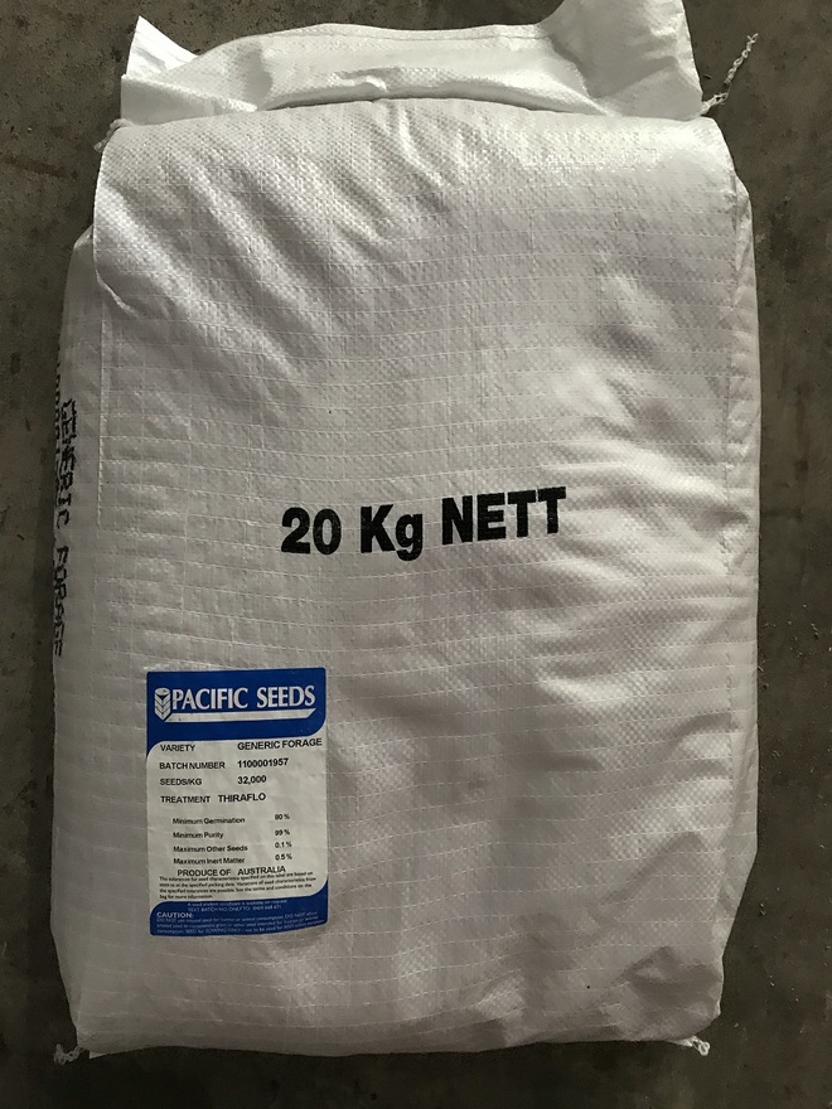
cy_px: 554
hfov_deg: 49.7
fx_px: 897
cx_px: 416
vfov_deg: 63.4
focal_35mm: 28
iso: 100
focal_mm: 3.99
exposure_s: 1/10
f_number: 1.8
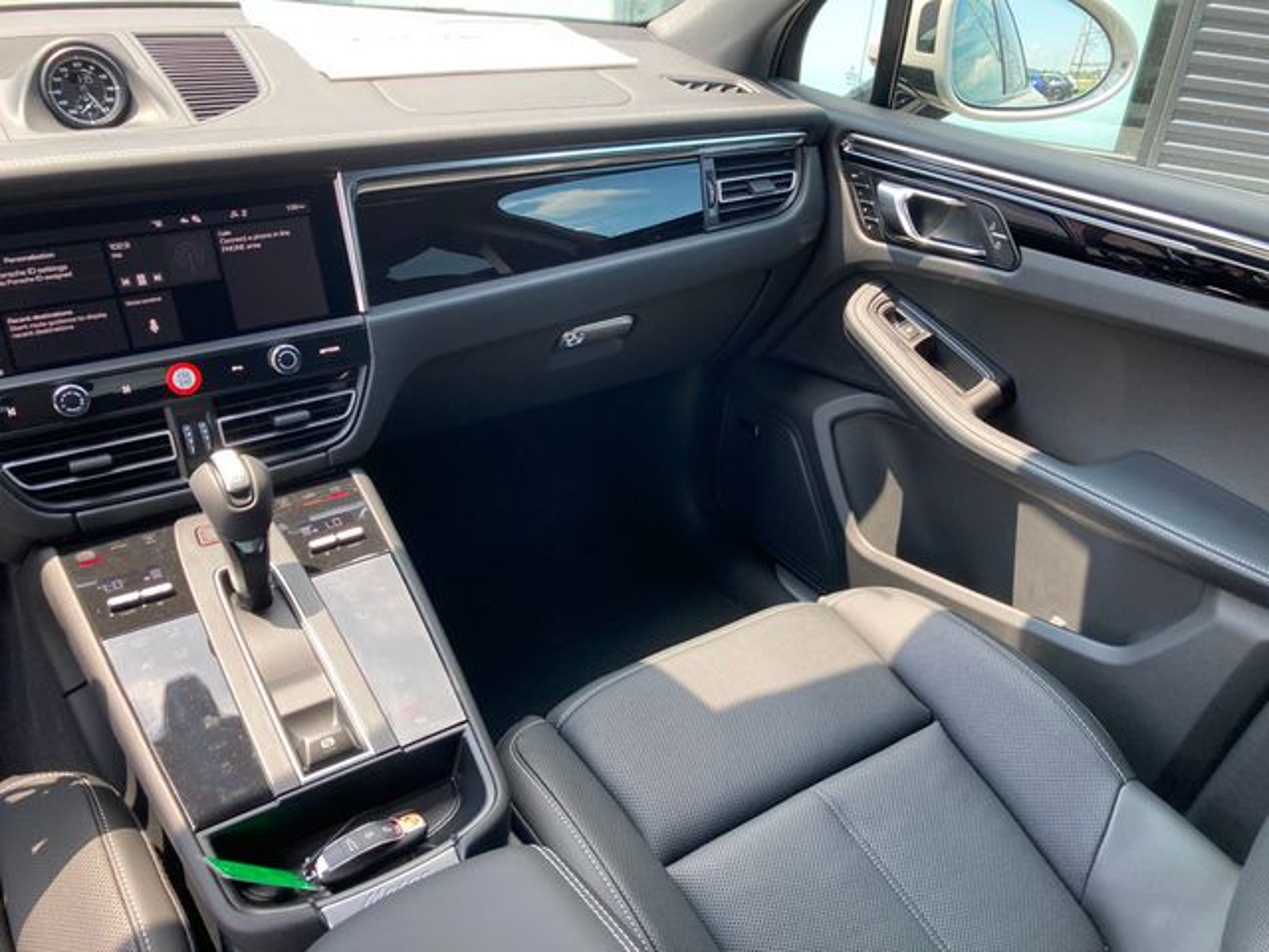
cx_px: 634
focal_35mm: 28
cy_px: 476
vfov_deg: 49.7
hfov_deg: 63.4
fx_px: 1026
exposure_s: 1/121
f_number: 1.8
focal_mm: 3.99
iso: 32
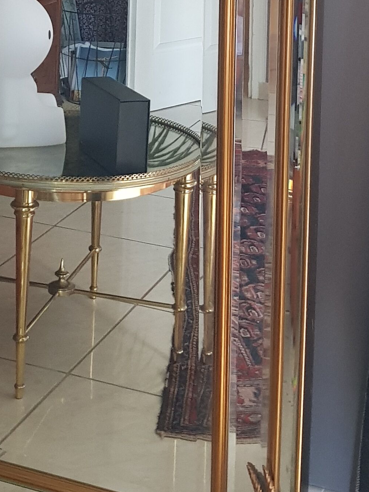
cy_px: -68
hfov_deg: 18.6
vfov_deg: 23.3
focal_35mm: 78
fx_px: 1109
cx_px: 54
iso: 250
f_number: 1.7
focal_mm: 4.3
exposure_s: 1/10
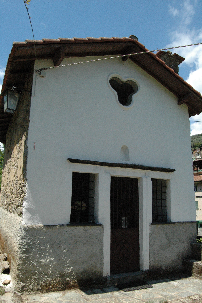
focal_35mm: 27
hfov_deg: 47.8
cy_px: 152
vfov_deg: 67.4
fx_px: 228
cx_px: 101
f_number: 16
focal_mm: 18
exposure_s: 1/1000
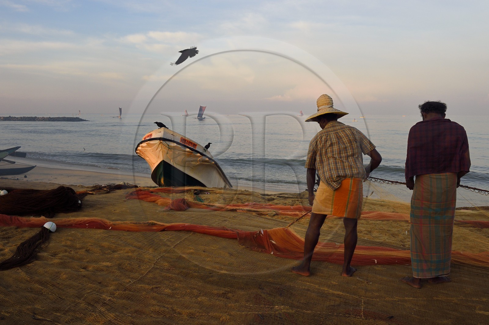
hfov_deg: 63.7
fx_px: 394
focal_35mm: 29
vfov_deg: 44.9
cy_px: 162
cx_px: 244
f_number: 13
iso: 800
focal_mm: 29
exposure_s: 1/320
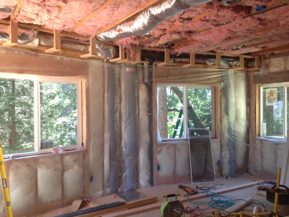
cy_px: 108
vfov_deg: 40.7
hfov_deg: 52.6
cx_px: 144
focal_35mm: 35
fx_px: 292
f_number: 2.4
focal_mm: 4.28
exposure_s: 1/30
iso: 64
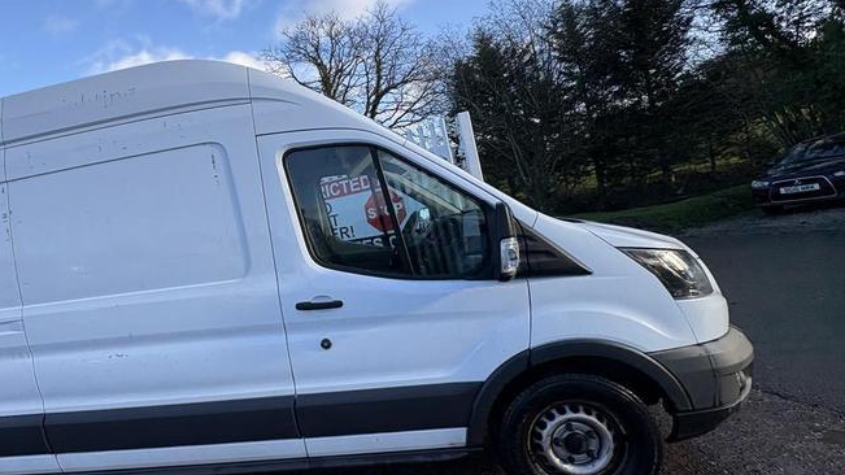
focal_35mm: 21
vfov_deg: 53.6
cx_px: 274
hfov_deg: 80.7
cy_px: 236
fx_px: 470
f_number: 2.2
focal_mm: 2.22
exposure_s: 1/565
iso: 40
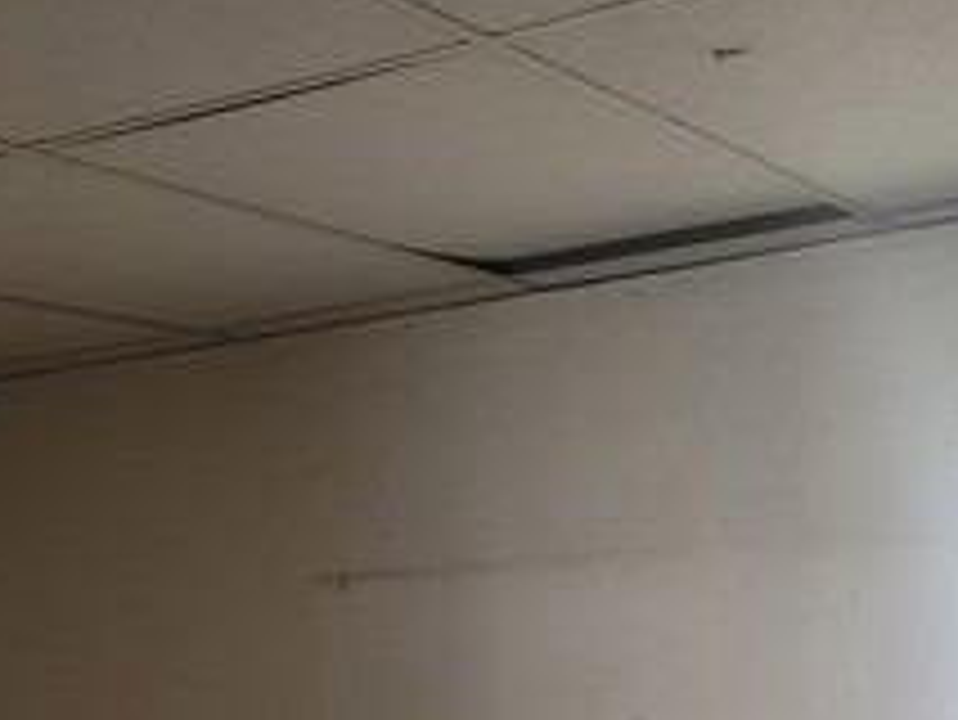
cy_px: 806
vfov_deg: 18.8
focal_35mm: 75
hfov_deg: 25.7
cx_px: 261
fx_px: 2077
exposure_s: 1/60
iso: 200
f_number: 1.8
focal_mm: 7
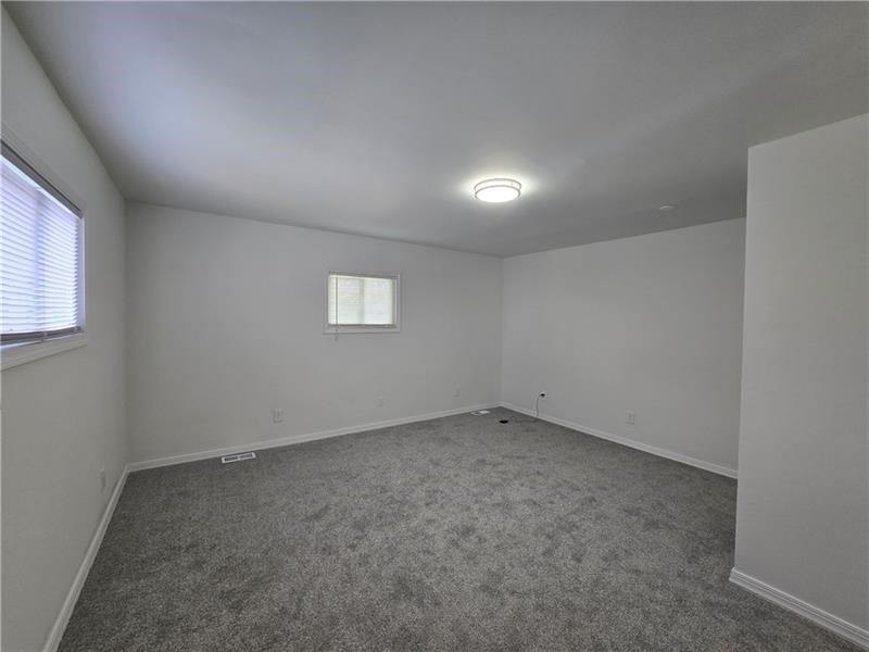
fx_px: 326
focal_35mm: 13
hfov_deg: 106.2
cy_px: 326
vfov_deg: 89.9
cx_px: 434
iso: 100
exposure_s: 1/60
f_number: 2.2
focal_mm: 2.2
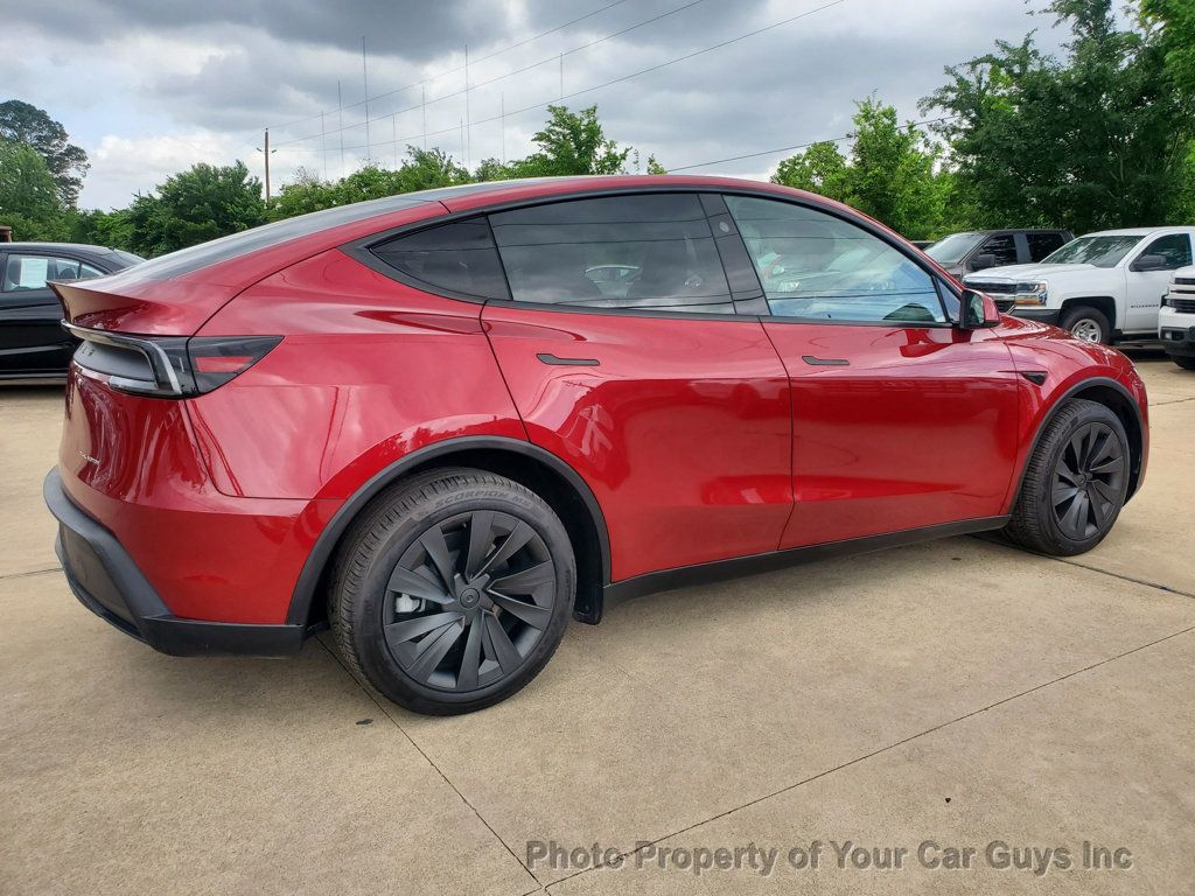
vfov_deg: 53.1
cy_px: 448
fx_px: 898
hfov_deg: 67.3
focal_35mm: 26
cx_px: 598
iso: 50
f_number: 2.4
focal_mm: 4.3
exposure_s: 1/531
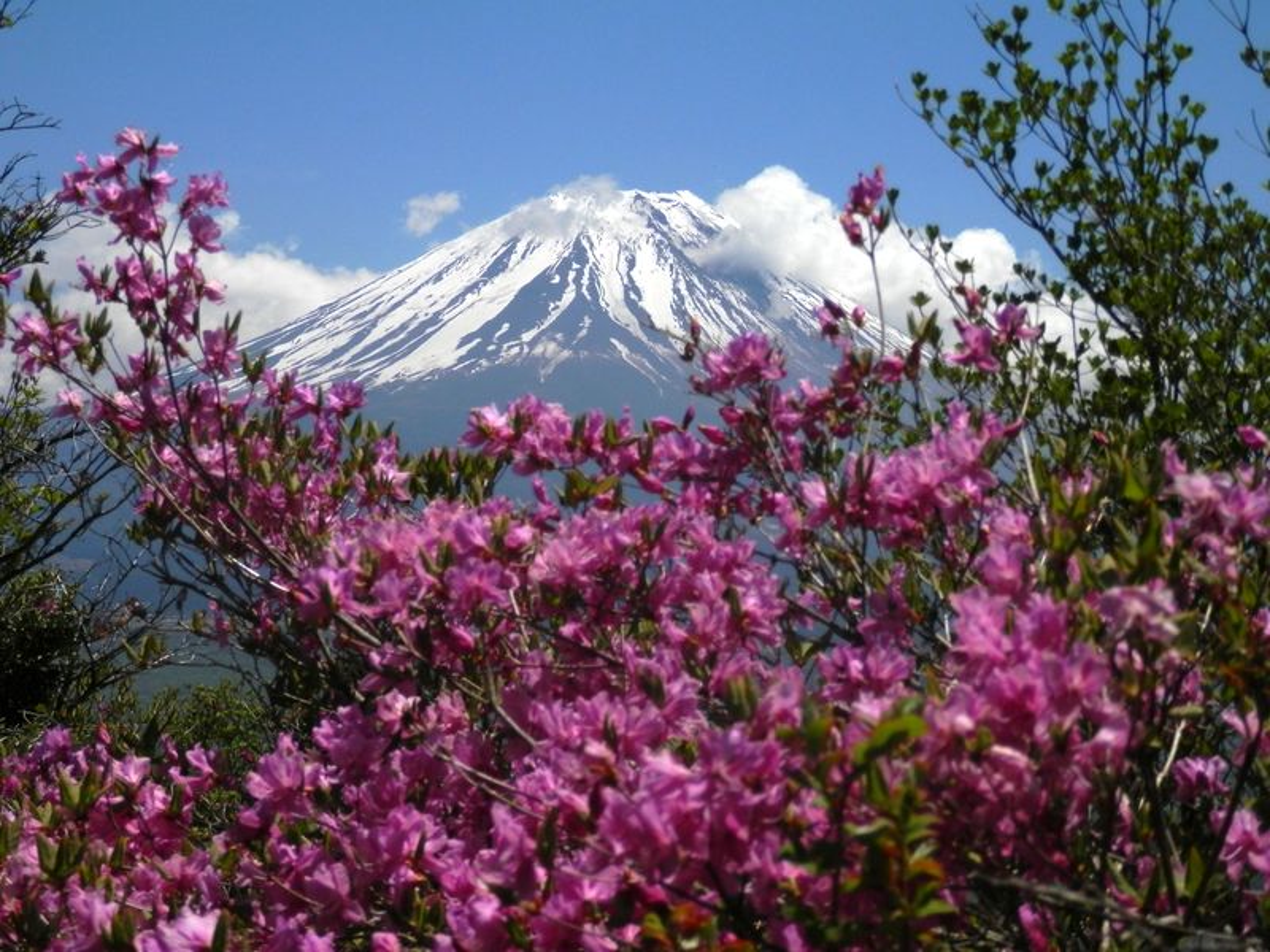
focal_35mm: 73
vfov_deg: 20.2
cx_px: 635
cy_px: 476
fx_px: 2678
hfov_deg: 26.7
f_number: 12.7
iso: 80
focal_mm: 13.1
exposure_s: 1/320
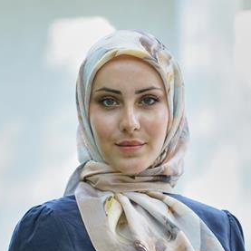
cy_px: 196
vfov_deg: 10.0
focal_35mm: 175
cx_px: 130
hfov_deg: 10.0
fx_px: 1436
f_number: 5
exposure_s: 1/125
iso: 500
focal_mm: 123
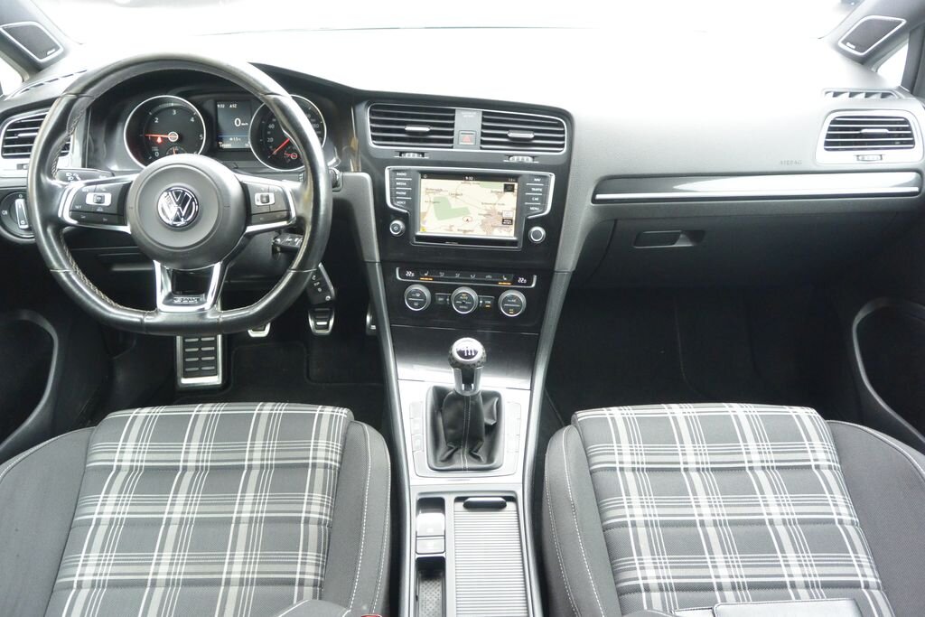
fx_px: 694
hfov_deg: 67.4
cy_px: 308
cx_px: 462
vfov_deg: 47.9
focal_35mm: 27
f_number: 3.5
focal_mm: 10
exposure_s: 1/30
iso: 1000
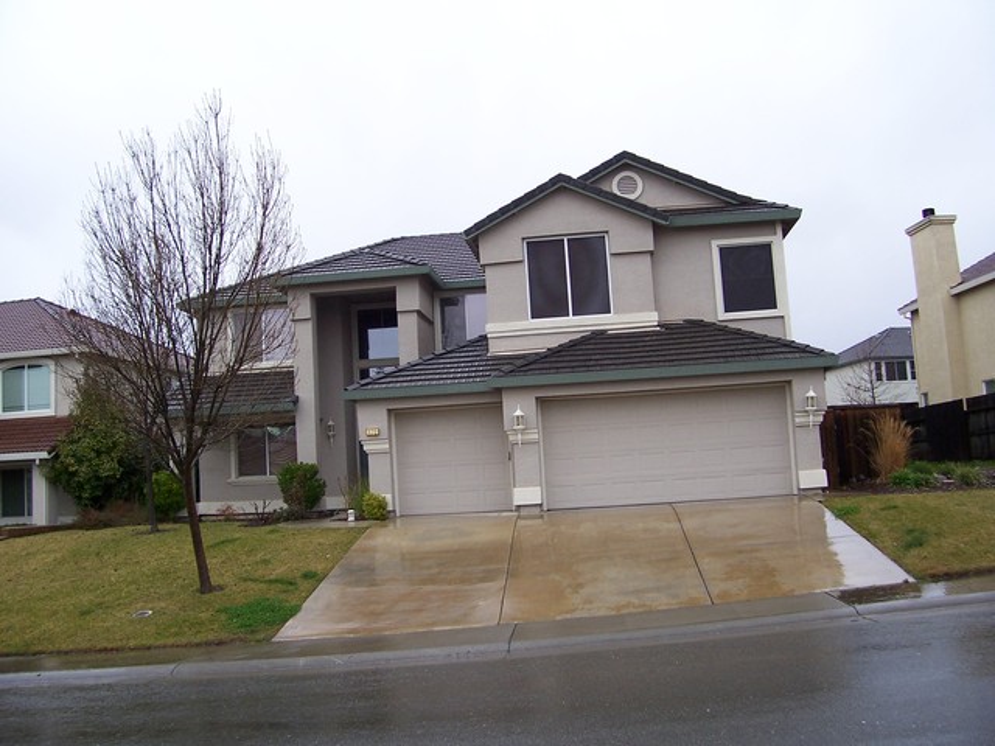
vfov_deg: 41.8
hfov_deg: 54.0
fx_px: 977
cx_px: 498
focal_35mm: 34
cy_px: 373
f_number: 2.7
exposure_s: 1/125
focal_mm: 5.6
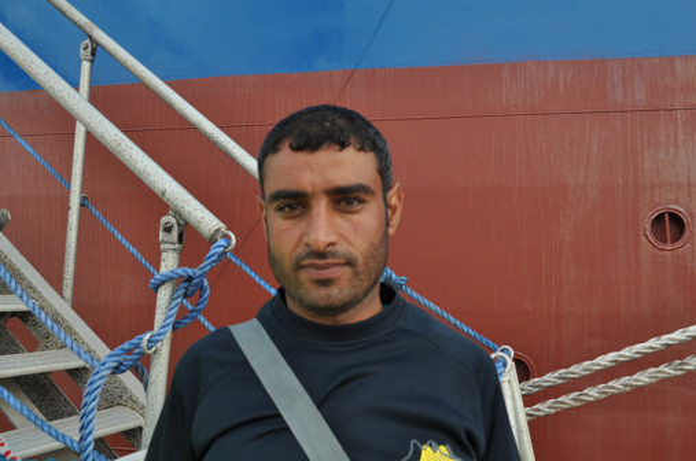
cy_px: 230
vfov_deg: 34.1
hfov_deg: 49.6
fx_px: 753
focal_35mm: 39
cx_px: 348
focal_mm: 26
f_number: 6.3
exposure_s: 1/160
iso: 200
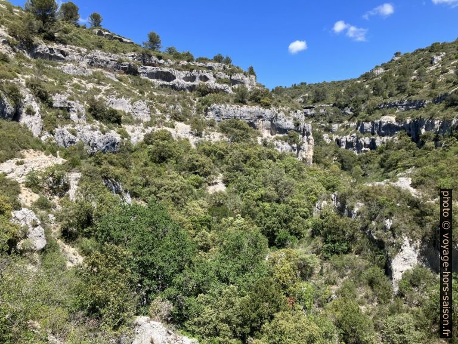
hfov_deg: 63.4
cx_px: 229
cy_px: 172
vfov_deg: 49.7
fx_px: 370
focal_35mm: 28
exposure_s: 1/1033
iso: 32
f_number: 1.8
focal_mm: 4
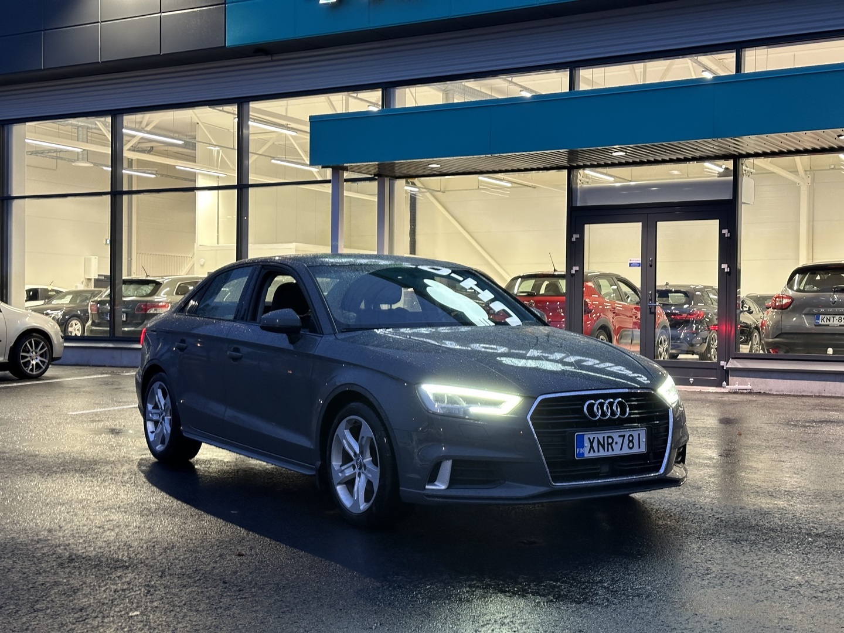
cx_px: 422
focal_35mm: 48
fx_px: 1170
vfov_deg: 30.3
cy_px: 316
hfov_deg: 39.7
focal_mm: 6.86
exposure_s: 1/40
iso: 250
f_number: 1.78
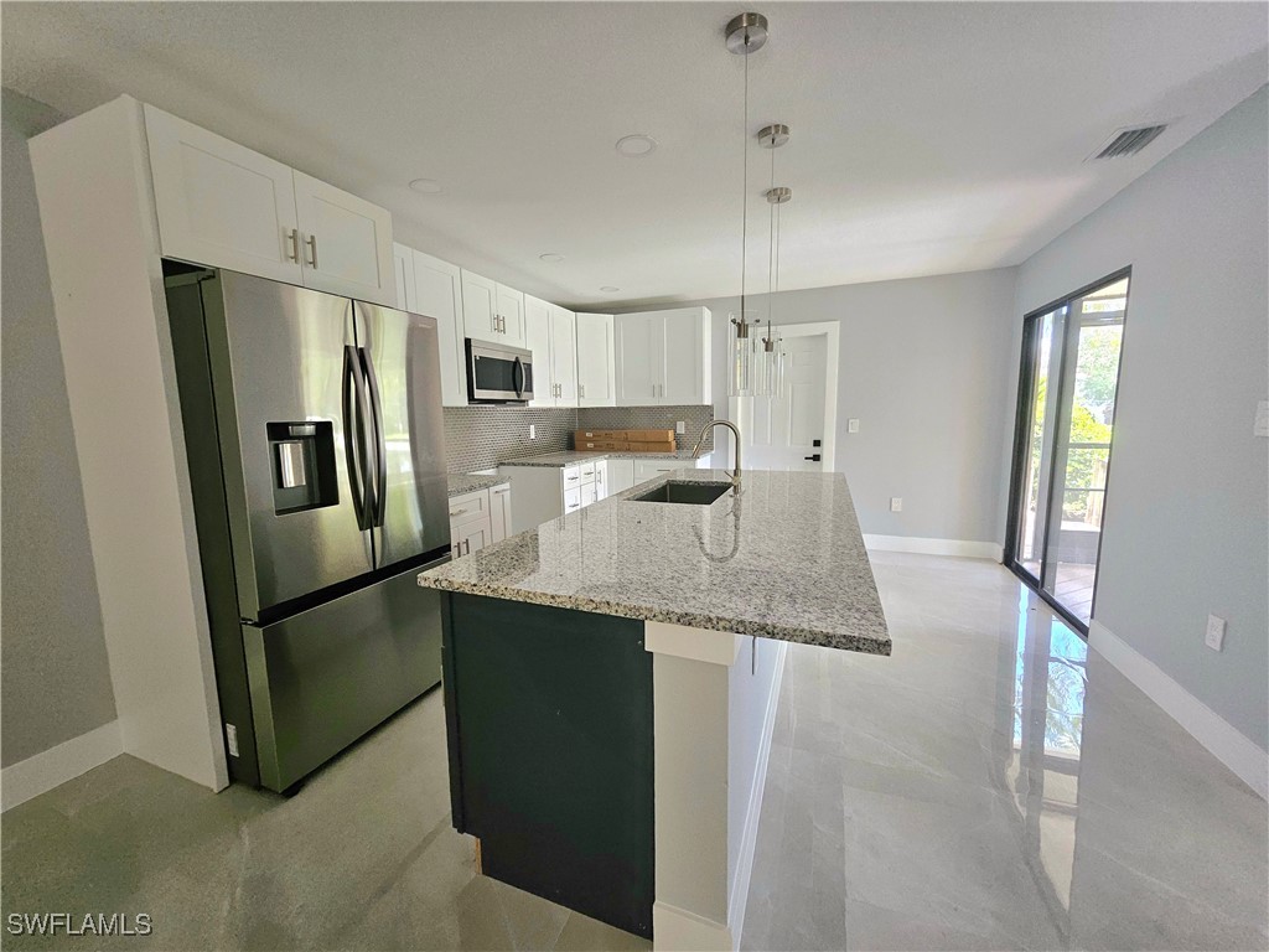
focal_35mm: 13
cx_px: 634
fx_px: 477
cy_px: 476
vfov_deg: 89.9
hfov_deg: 106.2
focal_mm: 1.74
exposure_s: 1/77.5
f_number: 2.2
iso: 320
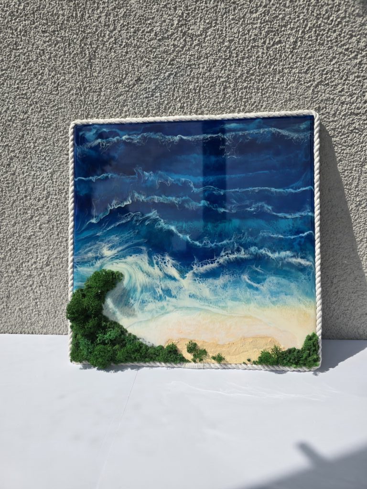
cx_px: 184
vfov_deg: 73.9
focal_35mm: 23
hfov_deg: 58.9
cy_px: 244
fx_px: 325
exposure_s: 1/1232
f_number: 1.7
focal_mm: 6.3
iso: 12
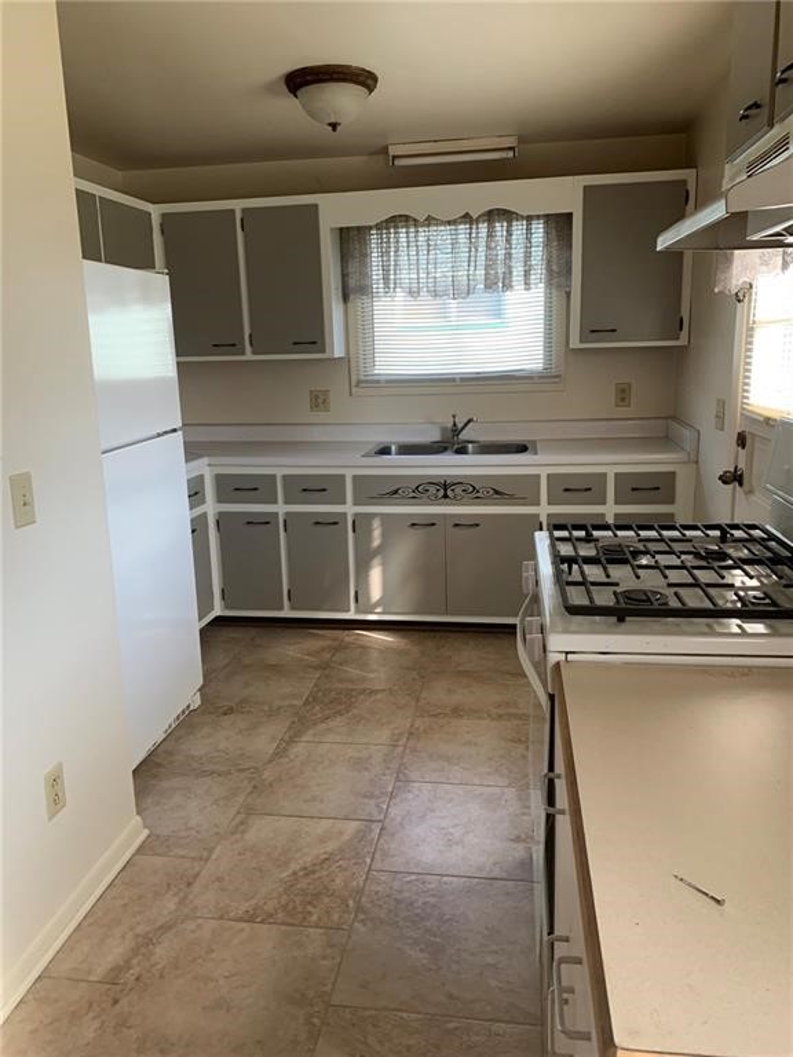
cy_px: 528
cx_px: 396
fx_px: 794
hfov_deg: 53.1
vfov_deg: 67.3
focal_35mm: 26
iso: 125
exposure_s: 1/60
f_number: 1.8
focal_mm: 4.25
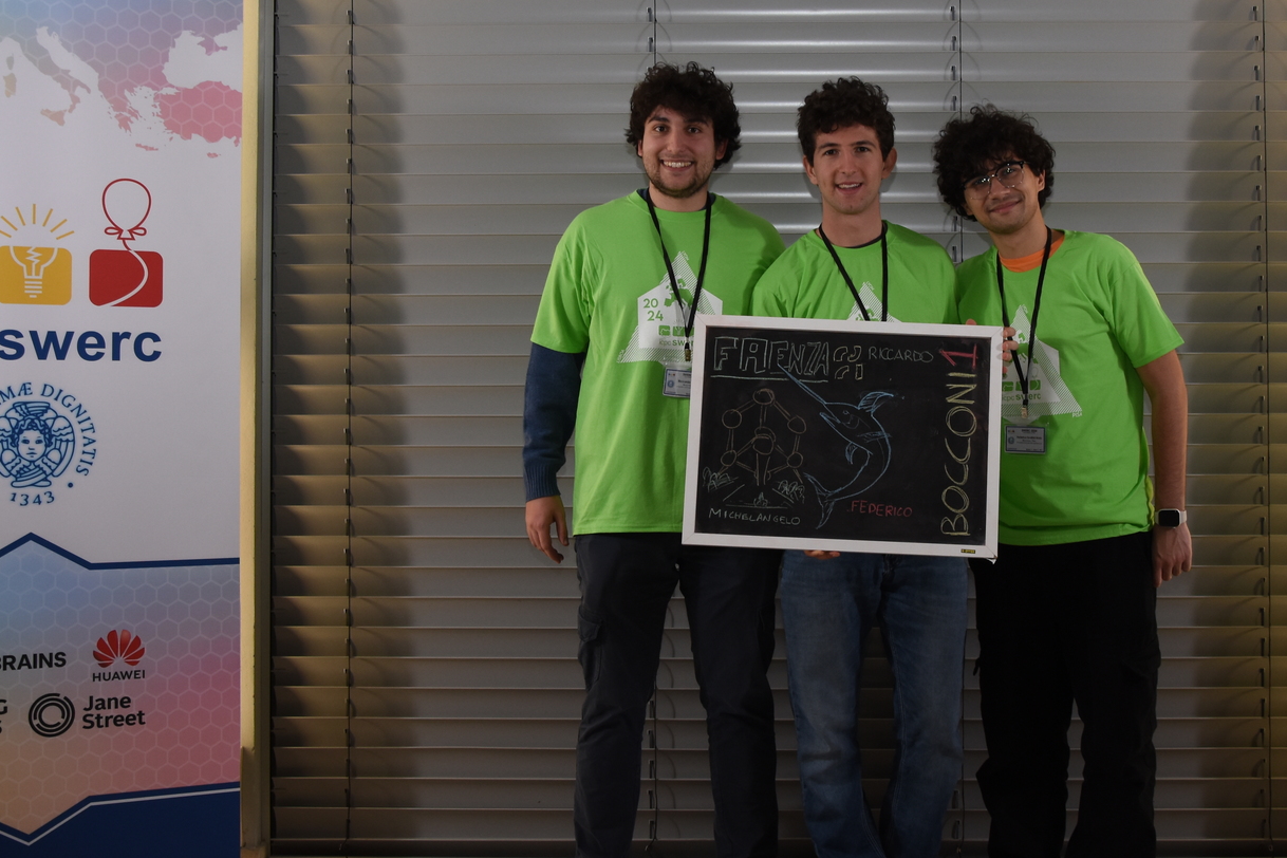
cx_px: 790
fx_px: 1859
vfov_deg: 25.9
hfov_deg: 38.0
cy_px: 338
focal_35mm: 52
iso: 400
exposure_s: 1/80
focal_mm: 22
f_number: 5
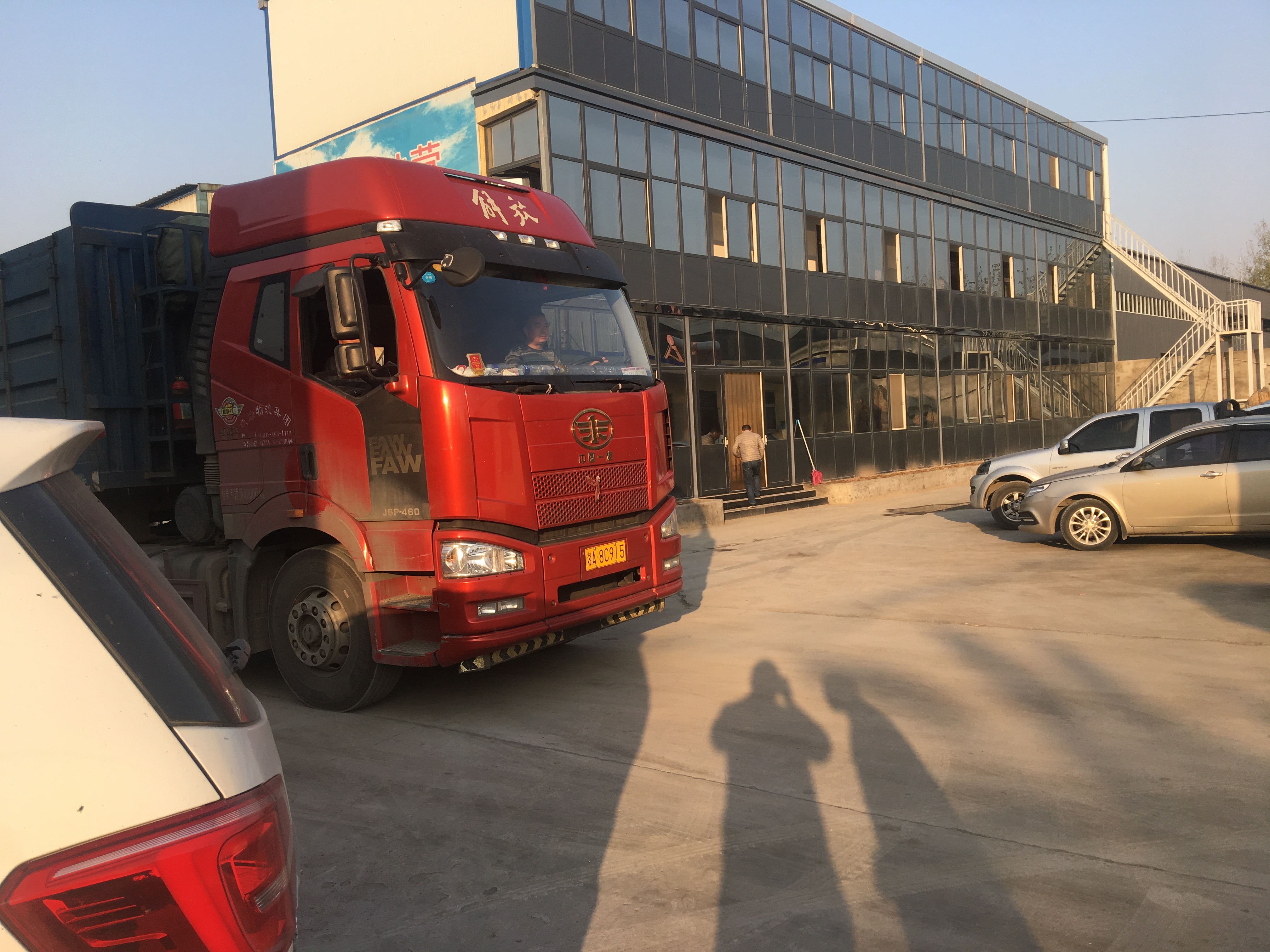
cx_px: 635
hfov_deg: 61.7
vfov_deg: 48.2
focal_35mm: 29
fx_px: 1064
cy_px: 476
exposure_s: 1/630
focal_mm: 4.15
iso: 25
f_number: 2.2
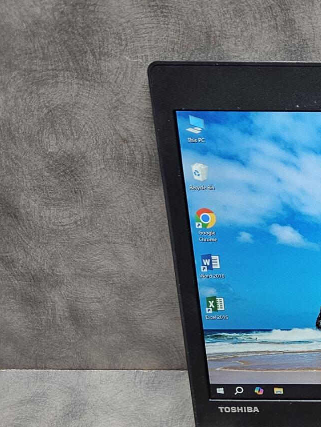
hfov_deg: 19.2
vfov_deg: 27.5
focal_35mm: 69
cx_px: 448
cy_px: 348
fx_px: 853
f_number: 1.8
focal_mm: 5.4
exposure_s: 1/100
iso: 125
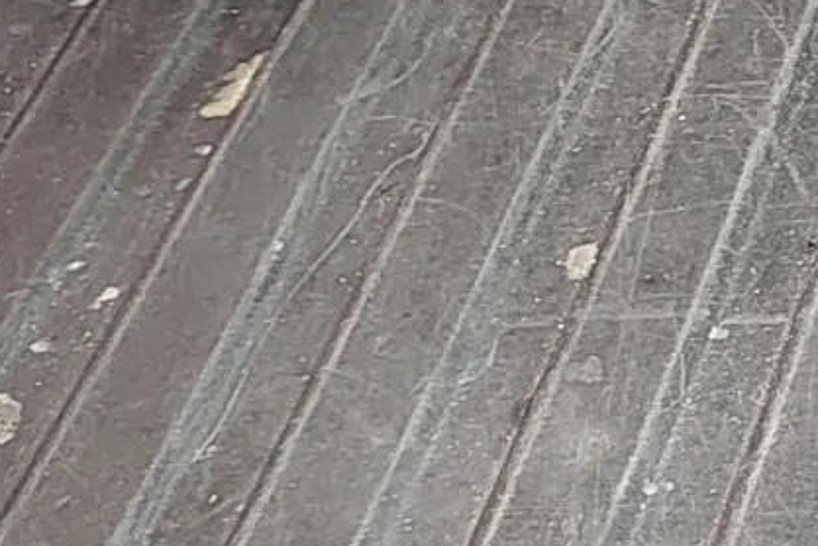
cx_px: 1923
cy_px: -82
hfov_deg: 12.2
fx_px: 3090
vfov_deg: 10.0
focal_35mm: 136
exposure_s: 1/50
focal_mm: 5.56
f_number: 1.8
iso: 275
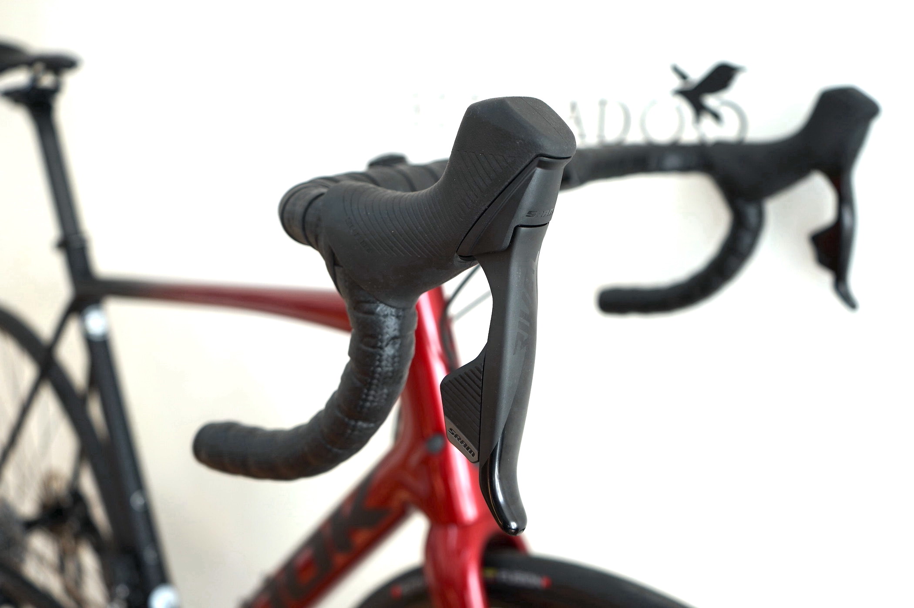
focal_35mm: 34
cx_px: 457
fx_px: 862
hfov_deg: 55.8
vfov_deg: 38.8
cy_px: 304
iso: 125
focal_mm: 34
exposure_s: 1/60
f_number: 4
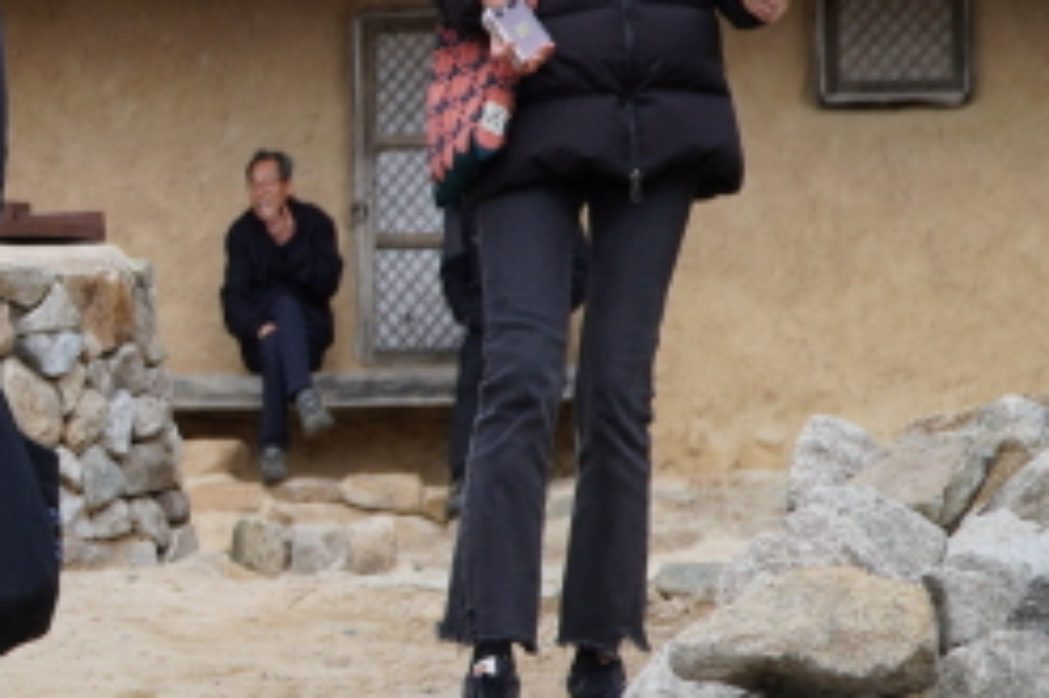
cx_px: -444
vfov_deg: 8.6
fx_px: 4648
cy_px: 260
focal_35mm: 160
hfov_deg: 12.4
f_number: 4.5
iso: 100
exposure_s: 1/400
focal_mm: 33
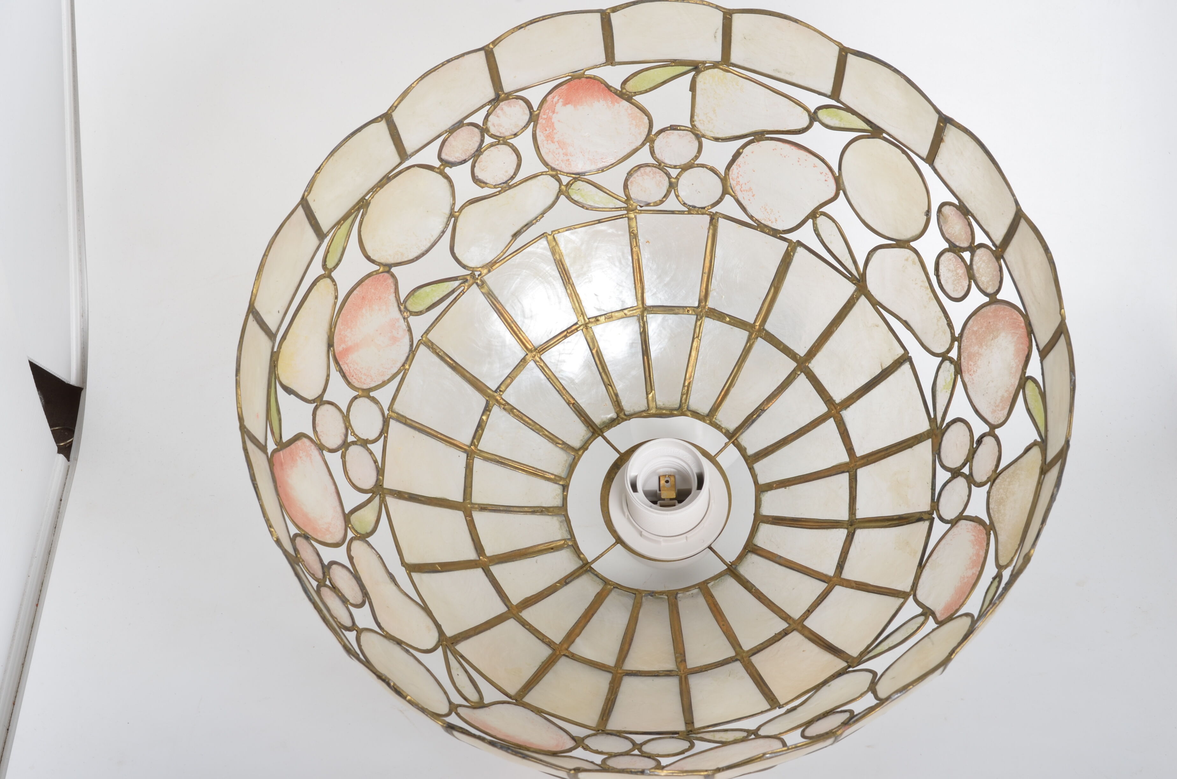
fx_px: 2447
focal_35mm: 75
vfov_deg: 18.1
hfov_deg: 27.0
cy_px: 390
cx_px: 588
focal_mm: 50
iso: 100
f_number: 14
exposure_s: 1/125
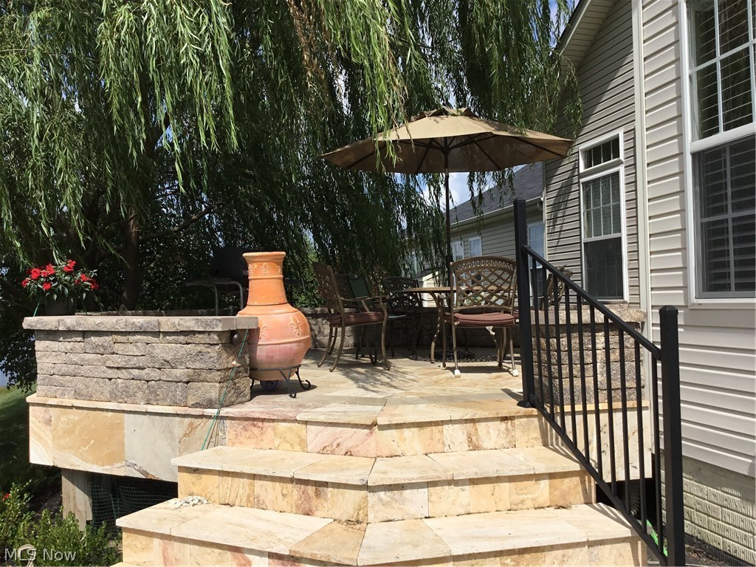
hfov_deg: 58.4
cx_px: 378
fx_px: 677
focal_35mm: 31
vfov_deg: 45.4
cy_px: 284
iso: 25
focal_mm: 3.3
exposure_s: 1/2203
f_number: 2.4
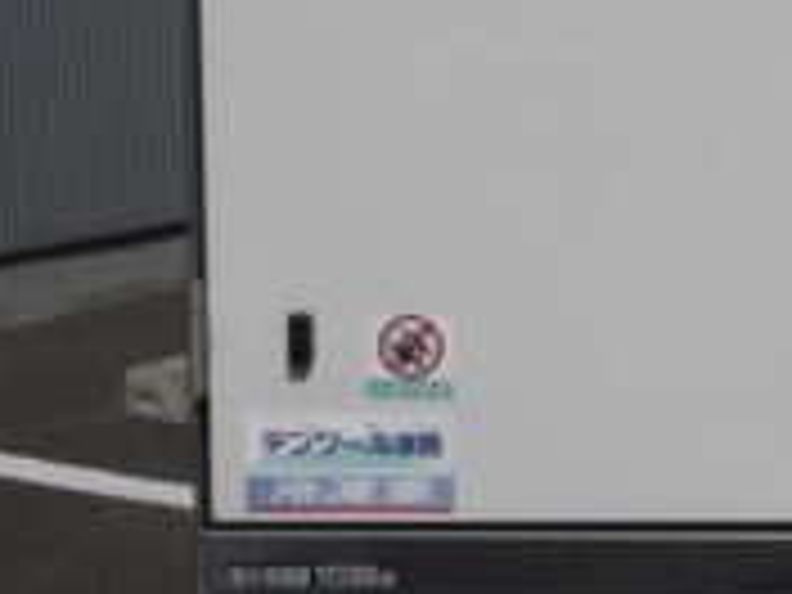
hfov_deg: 13.8
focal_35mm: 138
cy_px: 135
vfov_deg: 10.7
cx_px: 990
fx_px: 3157
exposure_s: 1/800
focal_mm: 19
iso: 160
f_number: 13
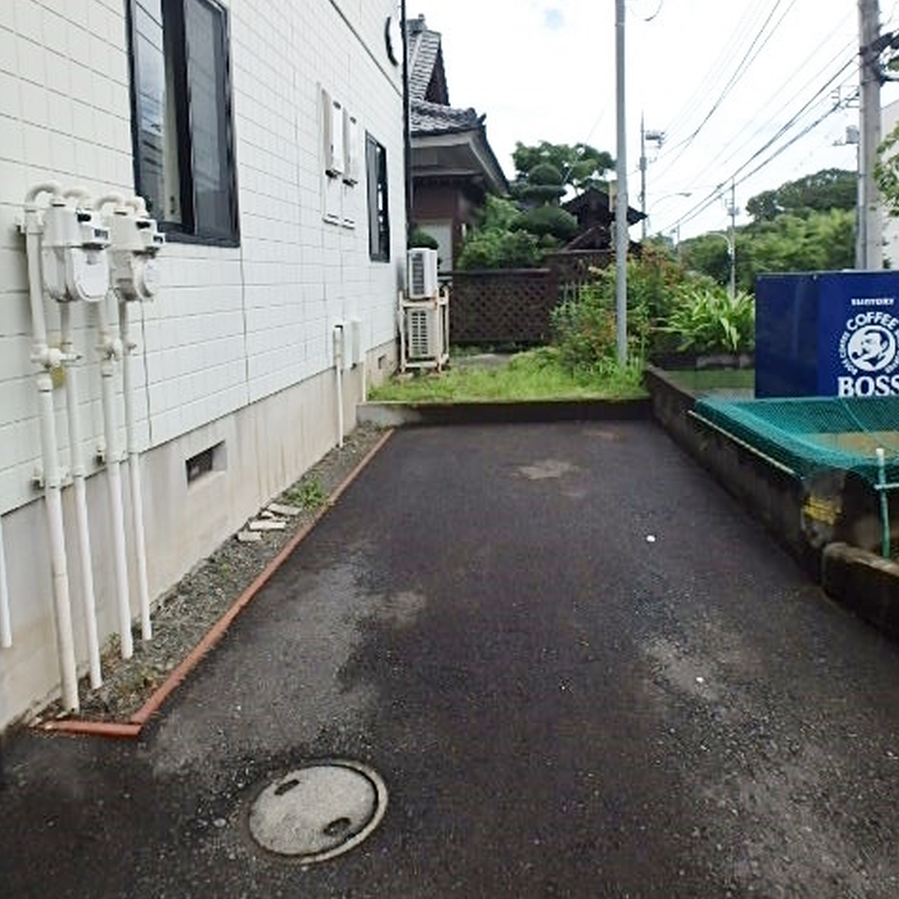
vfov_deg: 62.4
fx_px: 735
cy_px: 360
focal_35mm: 25
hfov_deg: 62.9
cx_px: 452
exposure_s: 1/800
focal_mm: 3.7
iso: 125
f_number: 3.5
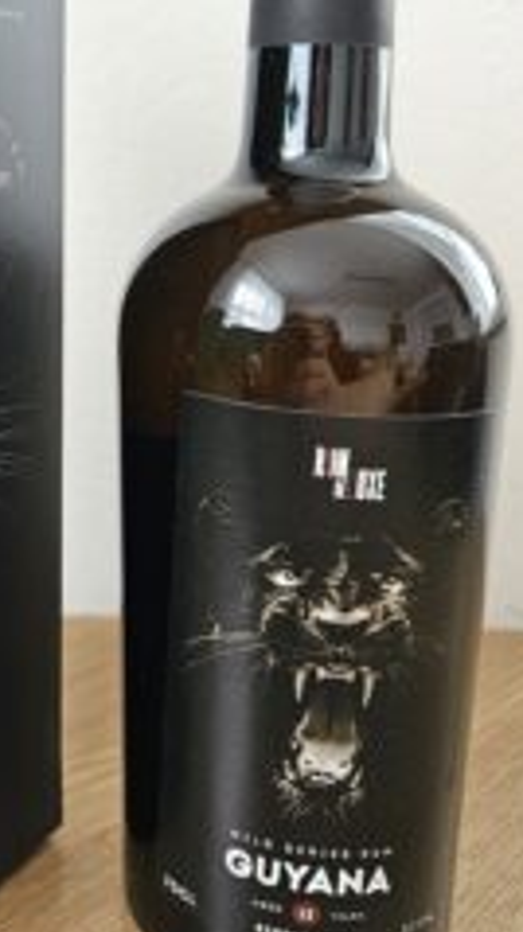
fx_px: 1038
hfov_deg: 27.1
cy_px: 324
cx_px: 35
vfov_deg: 47.7
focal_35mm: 42
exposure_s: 1/100
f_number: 1.8
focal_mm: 5.4
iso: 400
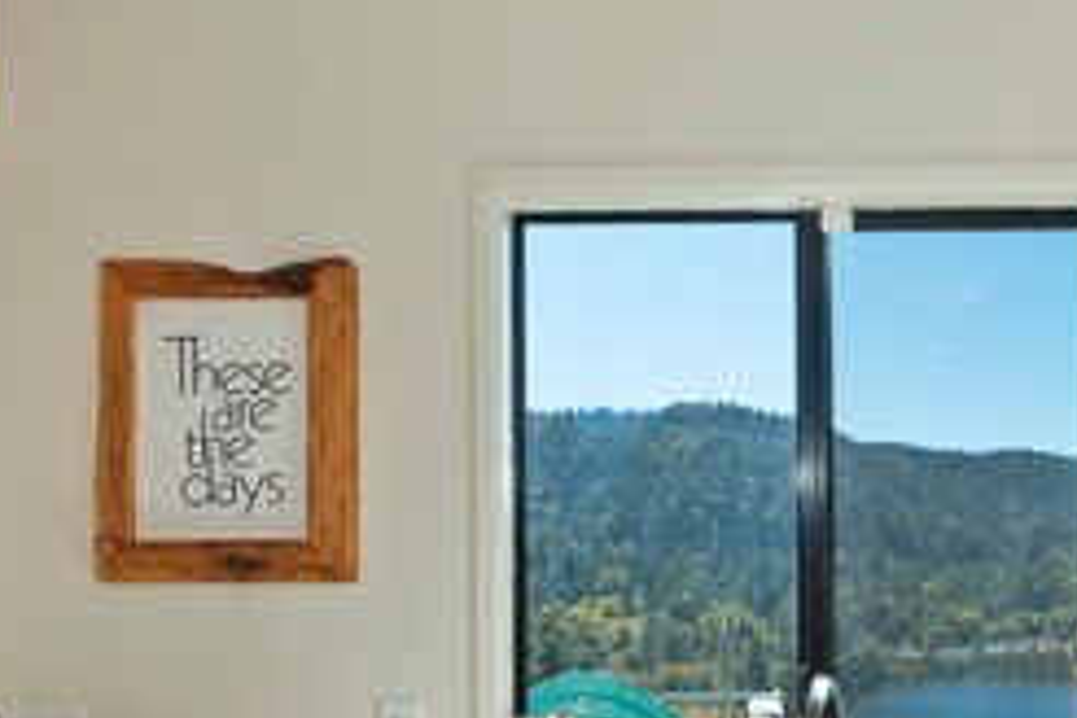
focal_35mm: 39
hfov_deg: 47.9
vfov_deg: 33.5
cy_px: 536
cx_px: 788
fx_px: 1167
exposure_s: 1/30
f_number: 8
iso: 100
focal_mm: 10
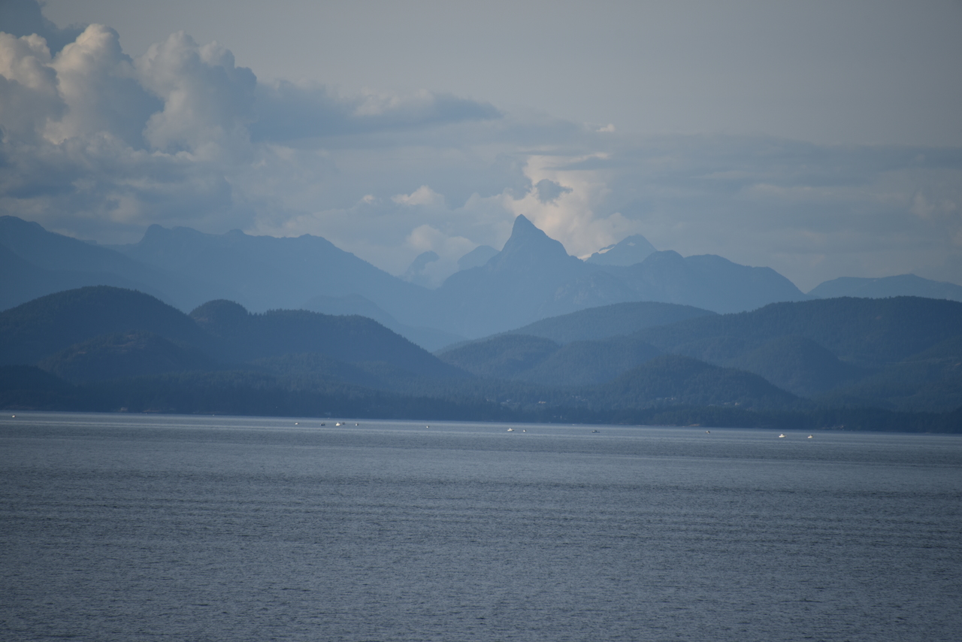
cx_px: 481
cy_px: 321
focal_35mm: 300
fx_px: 8018
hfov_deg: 6.9
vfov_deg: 4.6
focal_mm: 300
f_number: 5.6
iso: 110
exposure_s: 1/640
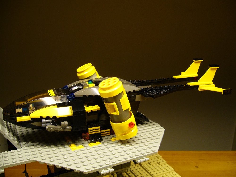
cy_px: 88
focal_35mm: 35
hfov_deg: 52.6
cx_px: 118
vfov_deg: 40.7
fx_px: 239
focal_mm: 5.8
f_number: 2.8
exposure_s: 1/25
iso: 125
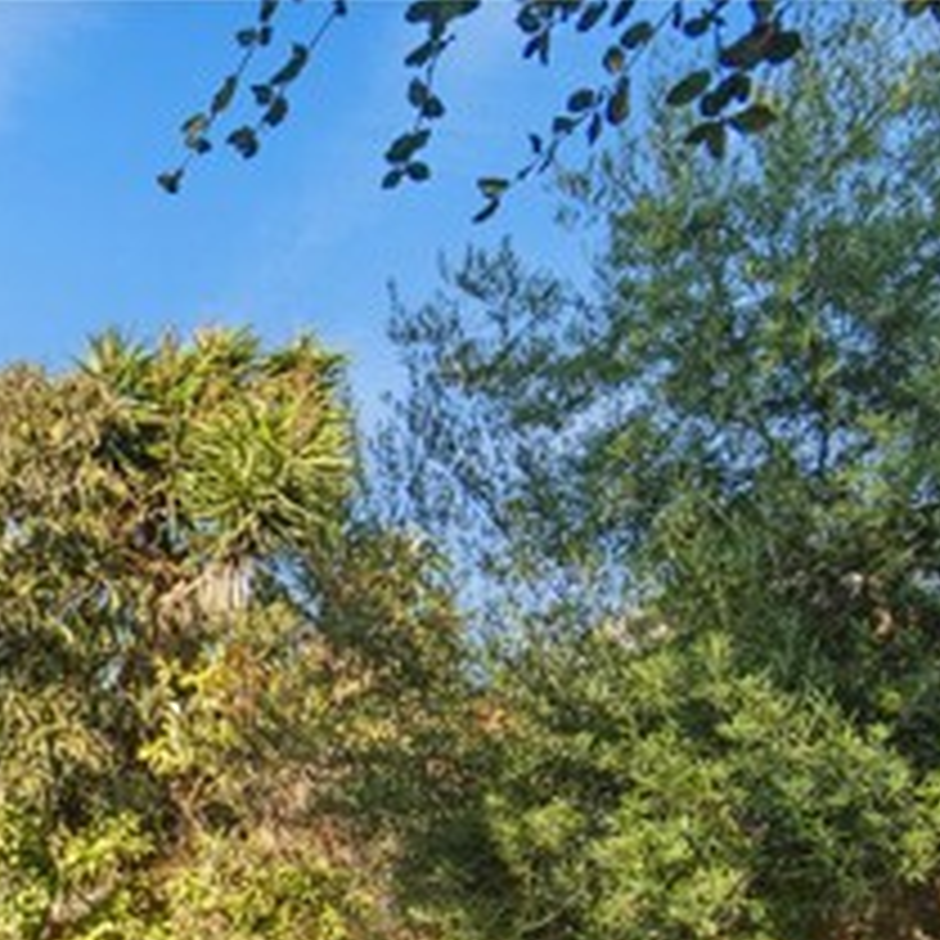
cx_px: -387
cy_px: 956
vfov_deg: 37.8
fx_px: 1198
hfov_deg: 30.0
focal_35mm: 39
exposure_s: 1/50
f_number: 4
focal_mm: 10
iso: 200
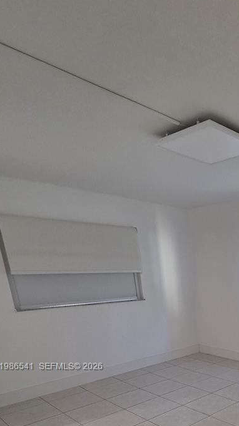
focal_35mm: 25
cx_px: 268
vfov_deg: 64.2
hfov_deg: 37.6
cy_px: 367
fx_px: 282
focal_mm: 2.2
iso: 250
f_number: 2.2
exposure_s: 1/60
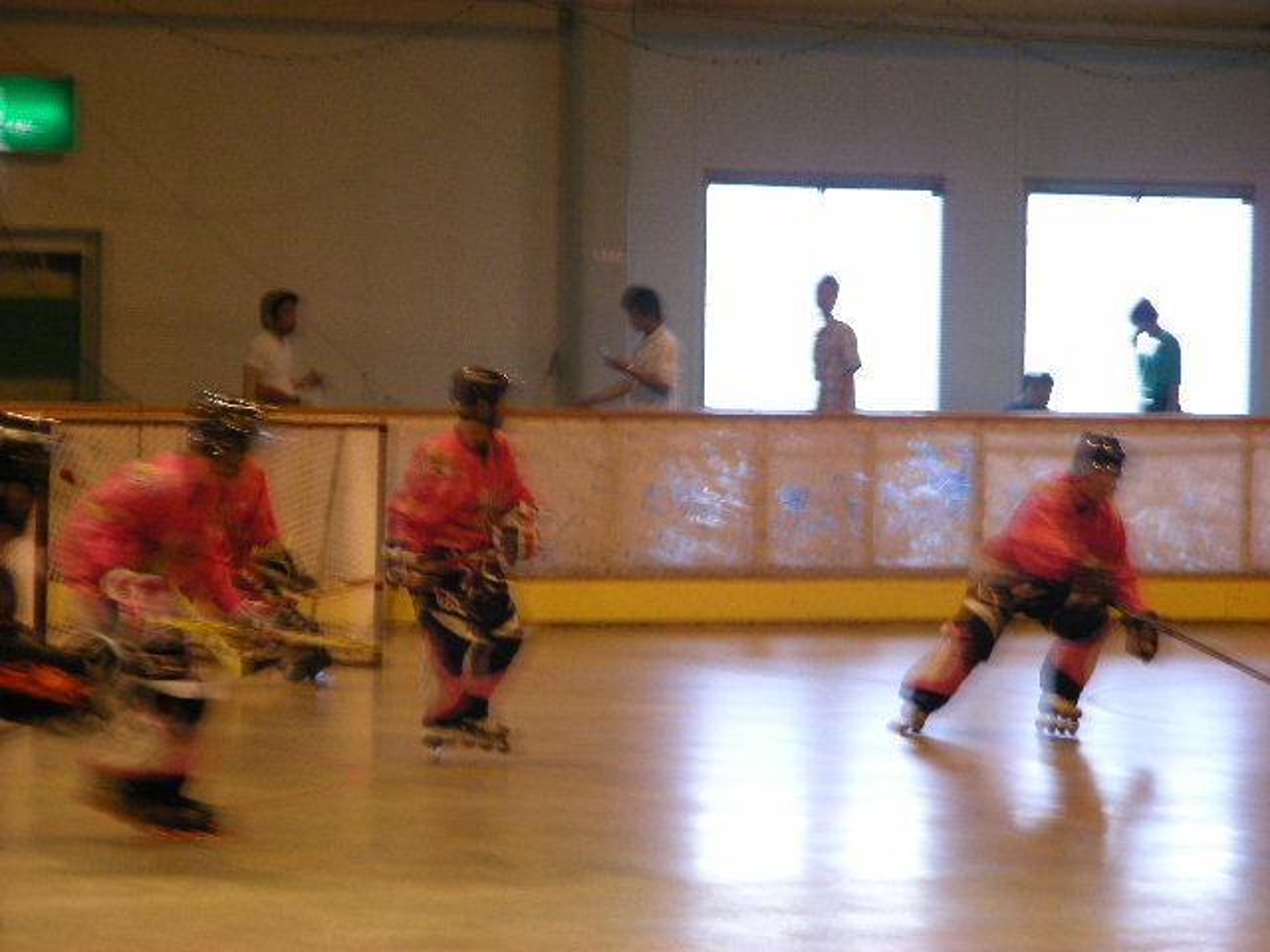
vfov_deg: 7.6
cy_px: 476
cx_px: 635
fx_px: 7191
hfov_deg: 10.1
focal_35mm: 196
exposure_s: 1/47.1
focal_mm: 32.7
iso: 200
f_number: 3.5
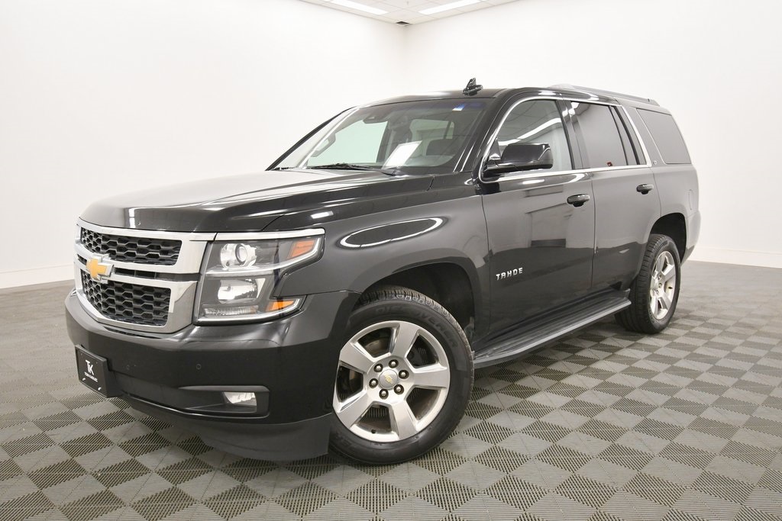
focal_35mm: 27
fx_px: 587
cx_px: 391
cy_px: 260
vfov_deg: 47.9
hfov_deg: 67.4
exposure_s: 1/125
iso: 1250
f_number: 5.6
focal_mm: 18
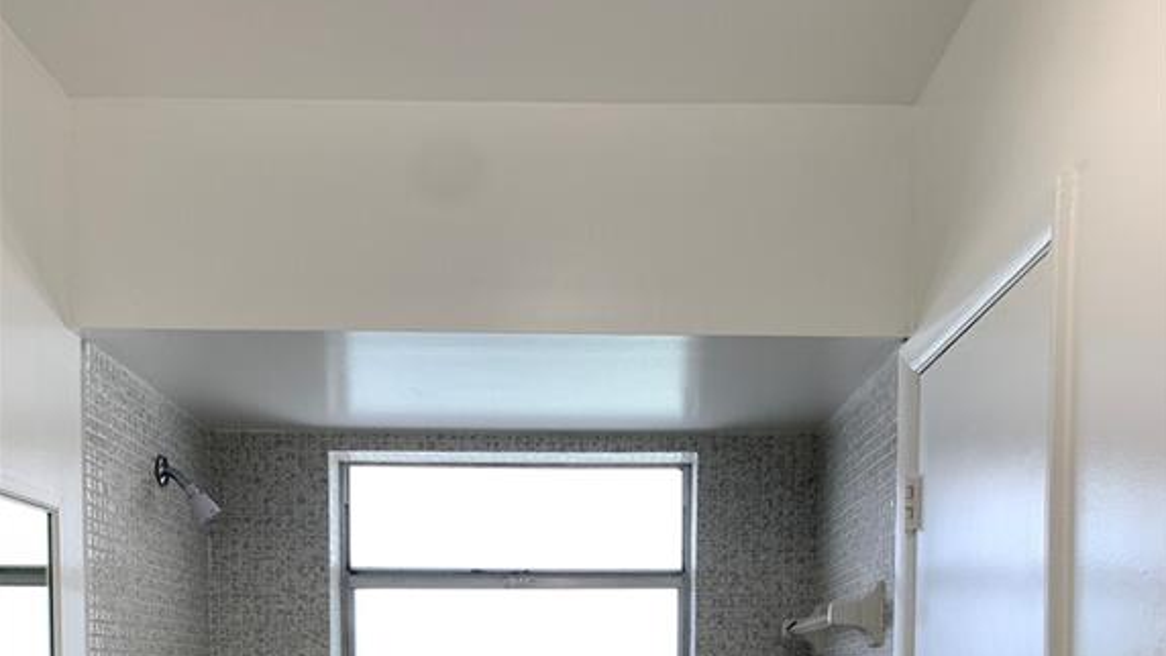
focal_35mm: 38
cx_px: 585
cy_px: 762
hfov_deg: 52.8
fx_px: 1175
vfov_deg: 27.8
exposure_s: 1/120
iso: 32
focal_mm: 4.25
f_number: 1.8
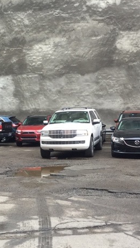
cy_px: 126
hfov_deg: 20.2
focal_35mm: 59
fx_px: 389
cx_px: 27
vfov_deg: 35.4
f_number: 2.4
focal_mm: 3.3
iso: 25
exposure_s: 1/40
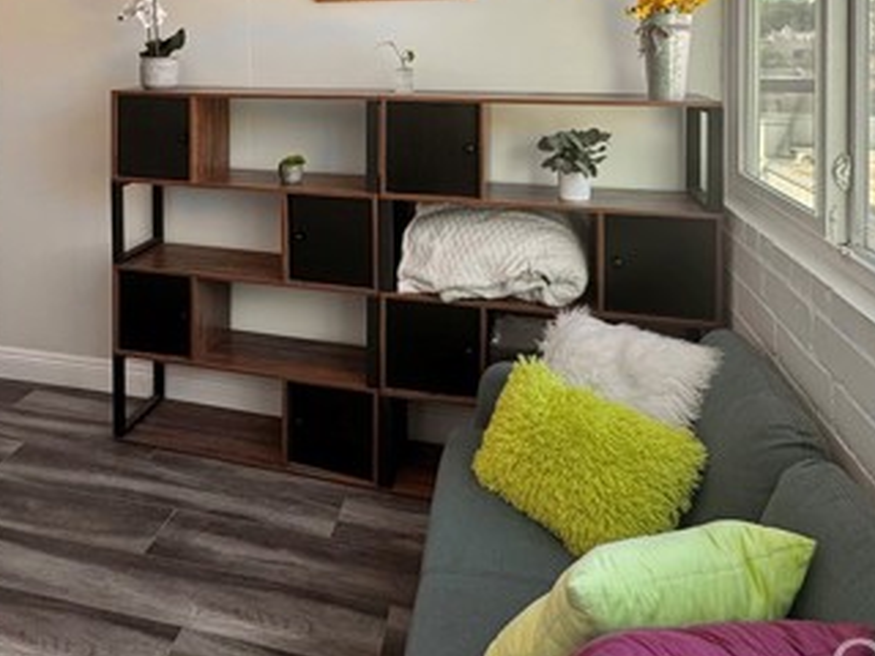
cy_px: 46
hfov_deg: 62.6
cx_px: 331
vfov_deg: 44.5
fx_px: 708
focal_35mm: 28
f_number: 2.2
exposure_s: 1/120
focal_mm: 2.22
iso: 64
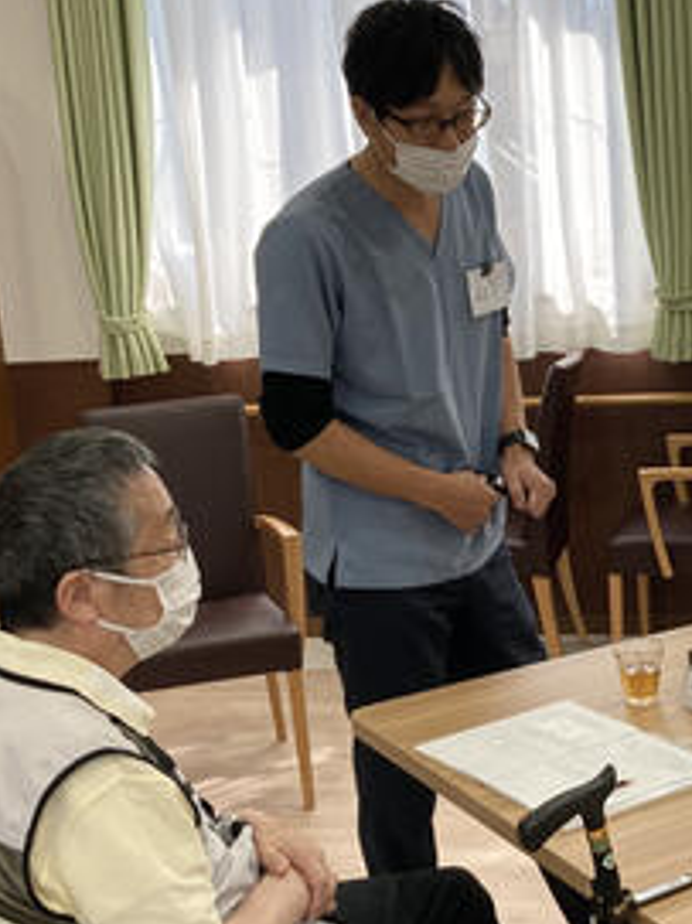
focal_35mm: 62
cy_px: 505
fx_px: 1654
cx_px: 661
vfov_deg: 31.2
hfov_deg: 22.9
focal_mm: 3.99
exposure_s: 1/120
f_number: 1.8
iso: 32
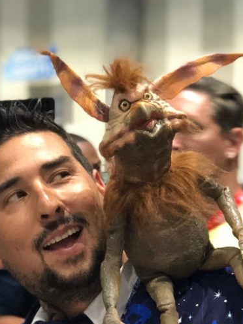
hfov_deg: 10.7
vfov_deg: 14.2
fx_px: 1292
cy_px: 270
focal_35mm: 138
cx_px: 89
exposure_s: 1/60
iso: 800
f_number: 2.8
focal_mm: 6.6
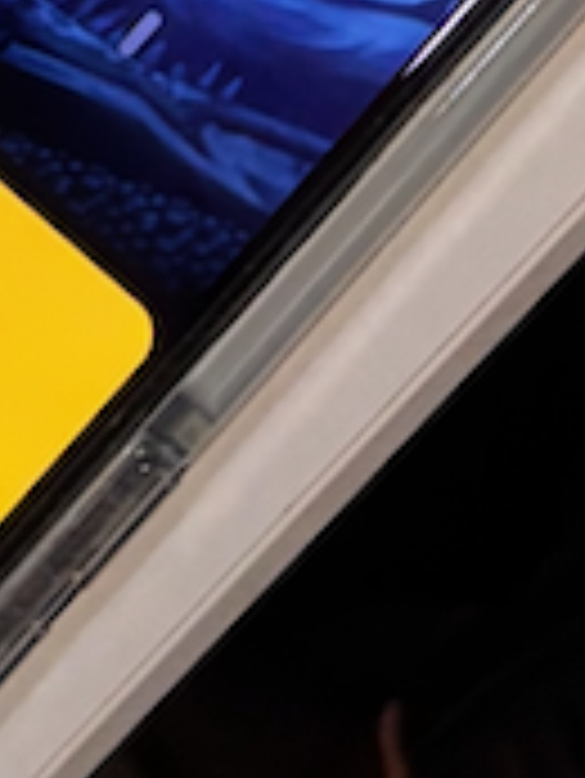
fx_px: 4321
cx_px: -1116
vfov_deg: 9.4
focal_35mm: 192
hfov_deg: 7.0
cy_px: -935
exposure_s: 1/50
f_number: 1.6
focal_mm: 5.96
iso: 200
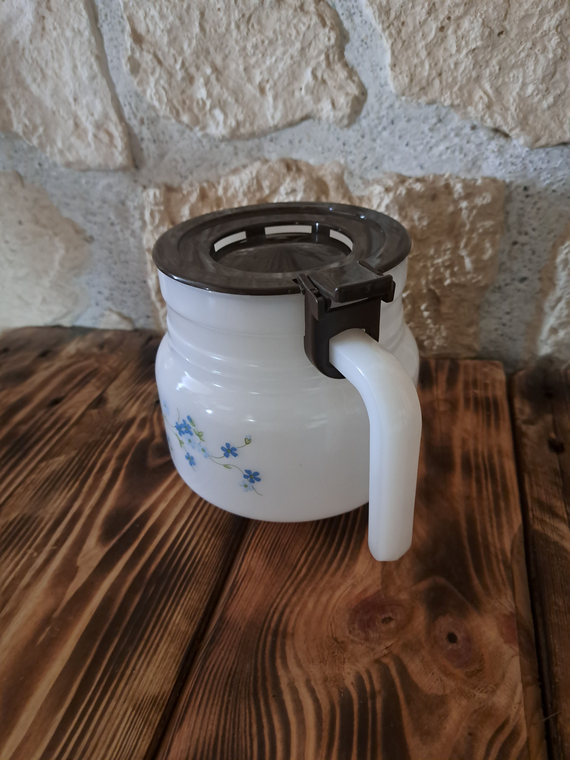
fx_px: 527
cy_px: 380
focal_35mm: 24
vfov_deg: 71.6
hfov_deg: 56.8
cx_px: 285
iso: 1000
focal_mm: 5.23
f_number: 1.8
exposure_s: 1/20
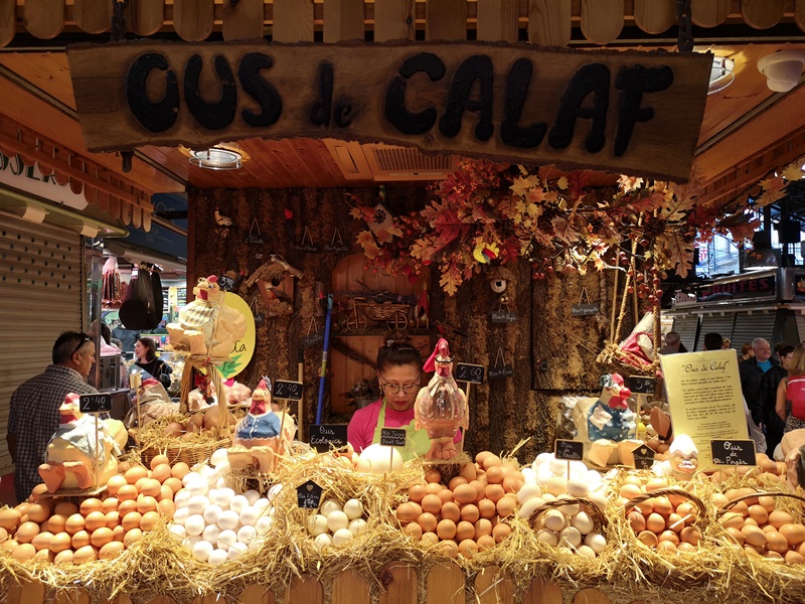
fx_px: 628
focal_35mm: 27
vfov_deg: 51.4
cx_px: 402
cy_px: 302
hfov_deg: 65.3
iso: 125
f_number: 1.8
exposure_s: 1/100
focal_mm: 3.95
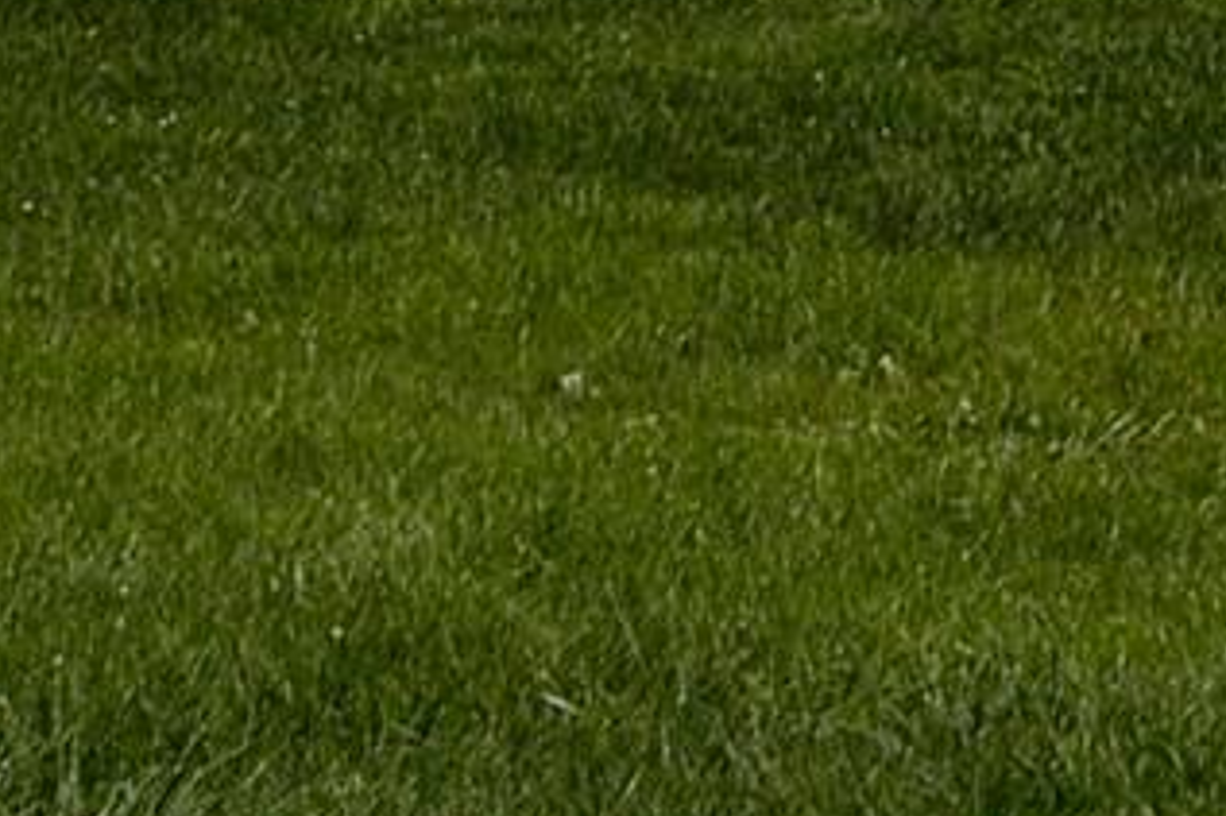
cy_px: -953
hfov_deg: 7.6
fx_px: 9224
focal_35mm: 271
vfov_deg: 5.0
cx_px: 1064
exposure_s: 1/320
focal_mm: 28
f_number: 9
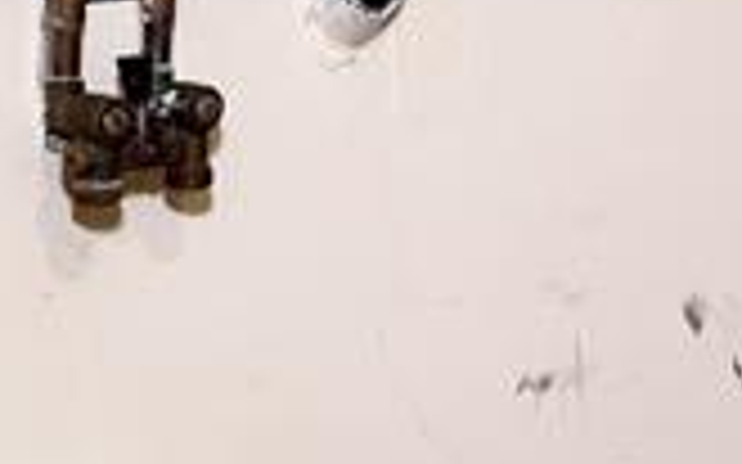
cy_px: -68
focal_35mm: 158
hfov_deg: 12.7
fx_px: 3194
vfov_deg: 8.2
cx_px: 1039
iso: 125
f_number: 1.78
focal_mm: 6.86
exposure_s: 1/95
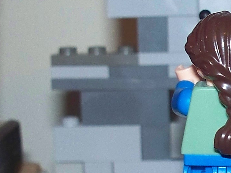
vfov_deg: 9.1
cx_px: 321
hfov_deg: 11.7
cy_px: 116
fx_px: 1088
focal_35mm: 163
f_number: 2.8
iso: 200
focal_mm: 7.54
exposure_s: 1/30
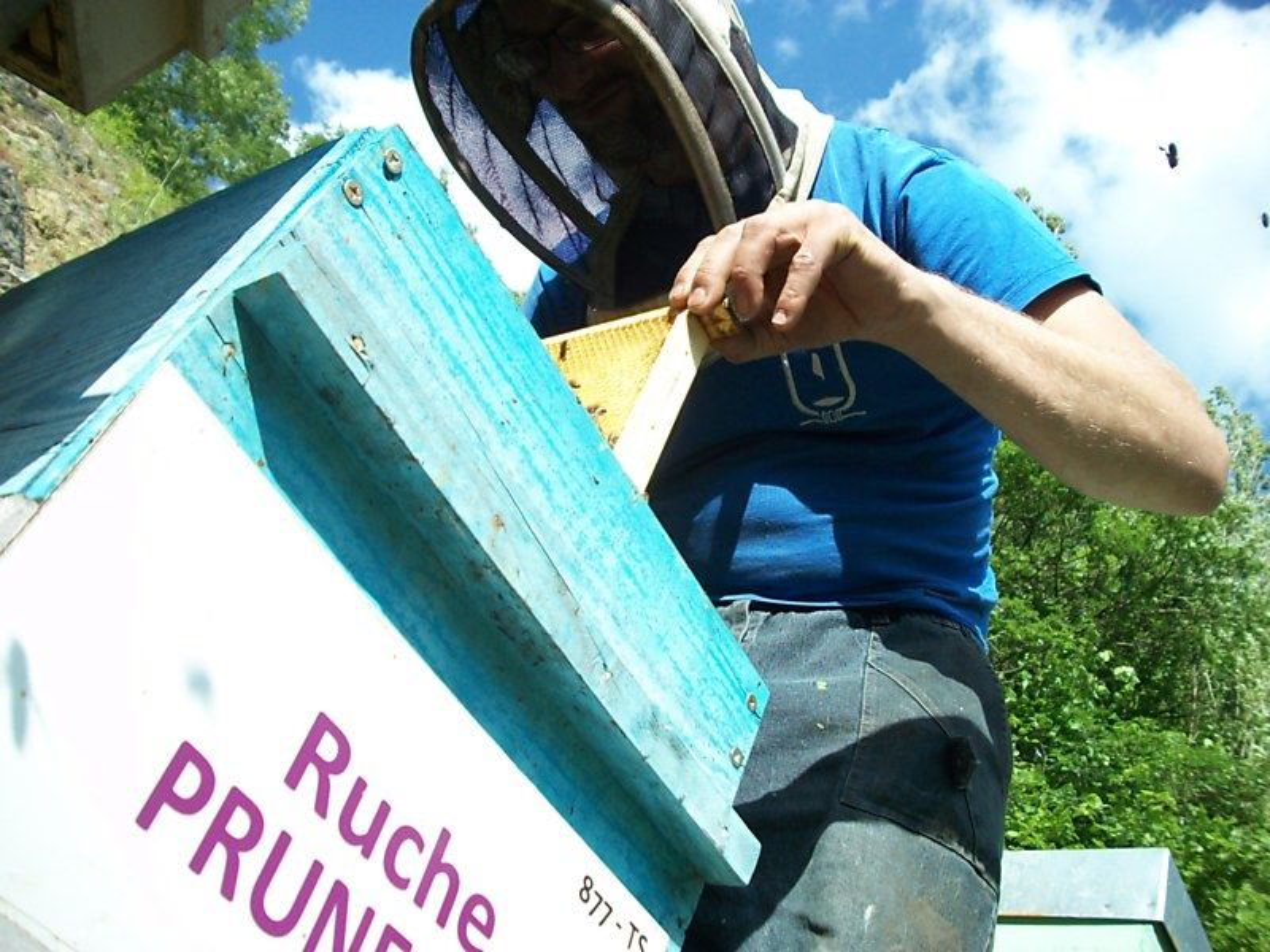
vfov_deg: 44.2
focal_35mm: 32
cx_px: 635
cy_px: 476
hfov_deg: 56.8
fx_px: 1174
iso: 80
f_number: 2.9
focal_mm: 5.7
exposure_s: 1/640
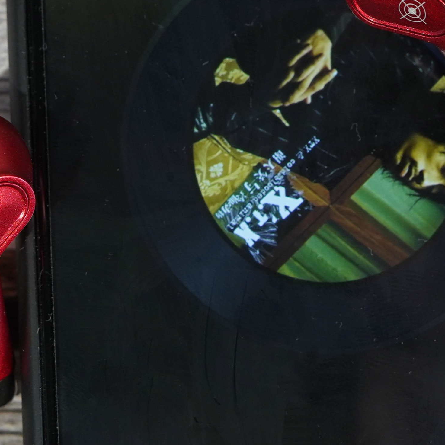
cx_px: 290
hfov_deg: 10.1
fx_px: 2516
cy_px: 15
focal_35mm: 173
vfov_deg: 10.0
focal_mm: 50
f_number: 6.3
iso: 800
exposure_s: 1/50
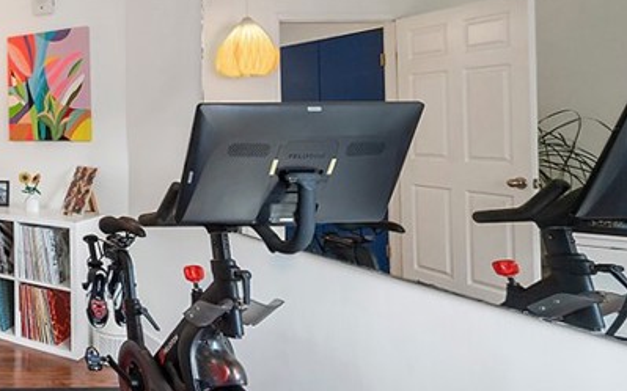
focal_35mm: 34
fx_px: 581
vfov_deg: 36.7
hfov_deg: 40.1
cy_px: 122
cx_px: -126
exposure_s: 1/50
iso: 1000
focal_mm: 13
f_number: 5
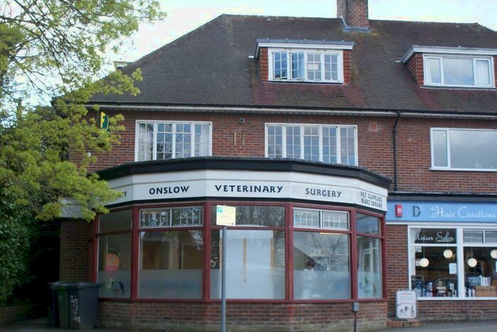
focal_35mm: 45
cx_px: 248
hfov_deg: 43.6
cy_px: 166
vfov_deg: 29.9
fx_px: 622
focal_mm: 30
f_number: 5
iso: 100
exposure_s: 1/160
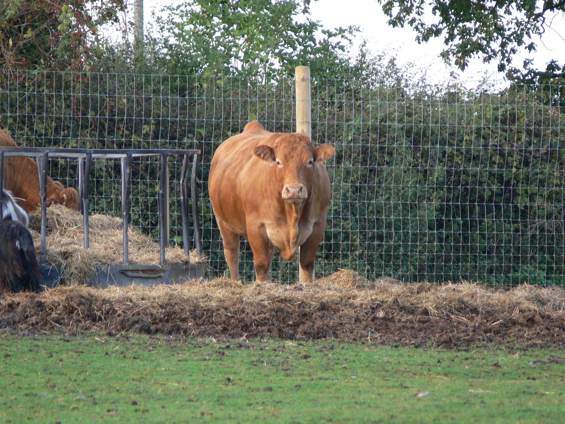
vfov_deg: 3.5
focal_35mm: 420
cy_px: 212
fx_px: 6855
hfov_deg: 4.7
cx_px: 282
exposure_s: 1/80
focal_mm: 88.8
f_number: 4
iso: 80
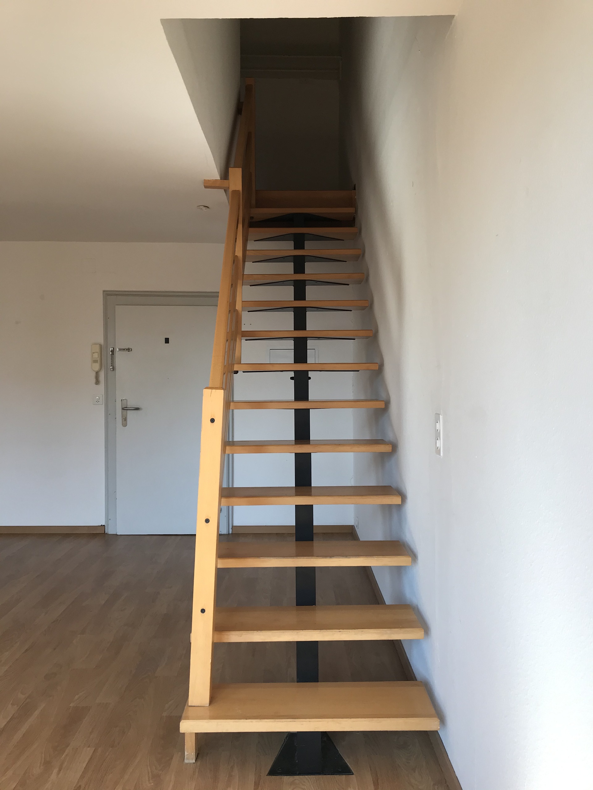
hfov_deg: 49.7
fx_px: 640
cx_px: 296
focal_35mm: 28
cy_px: 395
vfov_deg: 63.4
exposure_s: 1/114
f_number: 1.8
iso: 20
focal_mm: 3.99
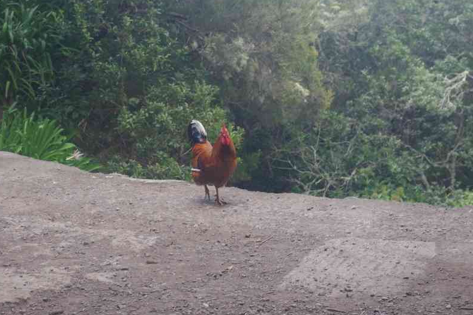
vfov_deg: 13.1
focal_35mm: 105
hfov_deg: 19.5
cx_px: 216
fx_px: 1374
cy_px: 146
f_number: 9
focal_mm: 55
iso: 1600
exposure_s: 1/100
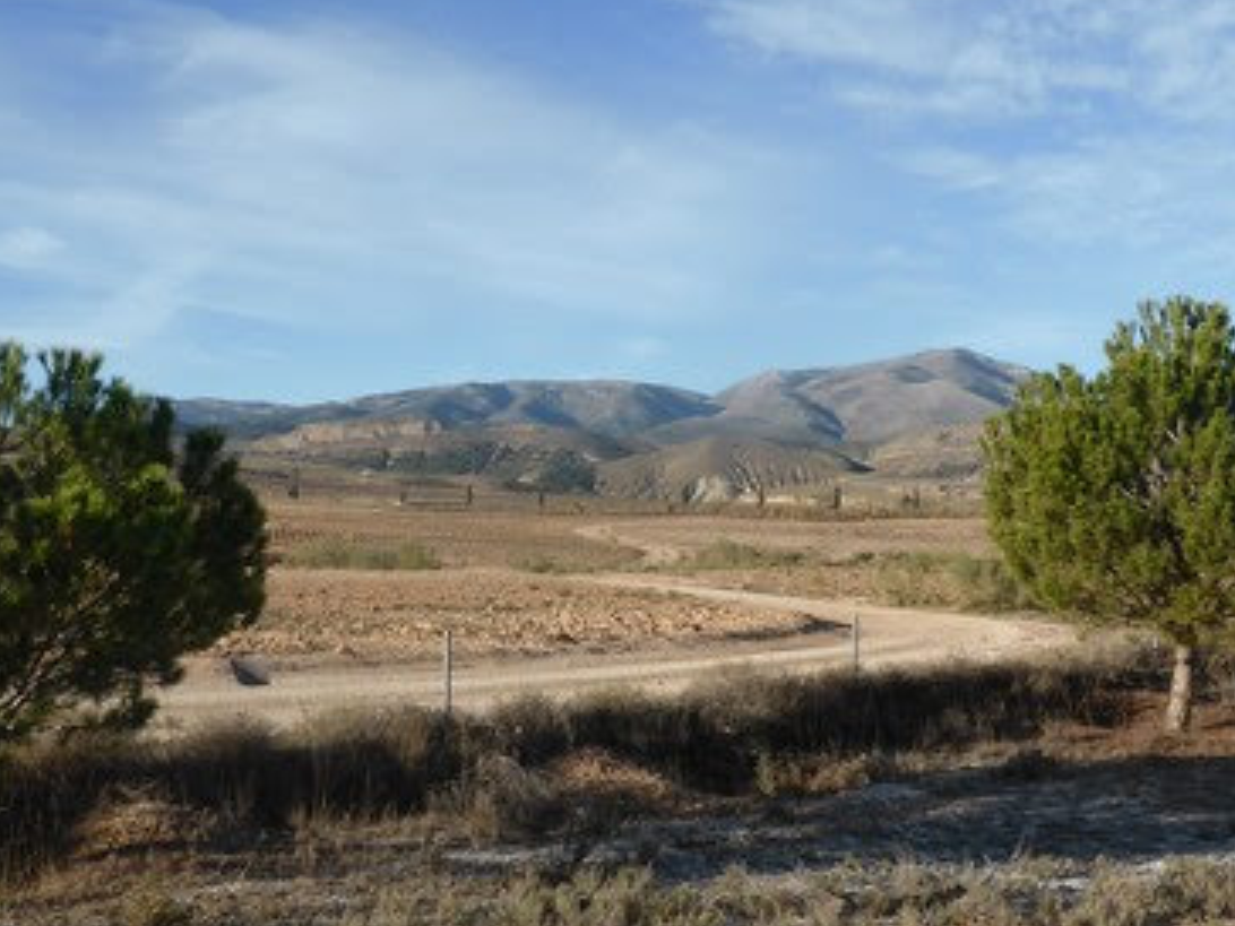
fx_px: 1570
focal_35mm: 44
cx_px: 509
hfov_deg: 42.8
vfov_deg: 32.9
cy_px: 499
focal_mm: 4.3
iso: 100
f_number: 3.3
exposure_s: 1/1000
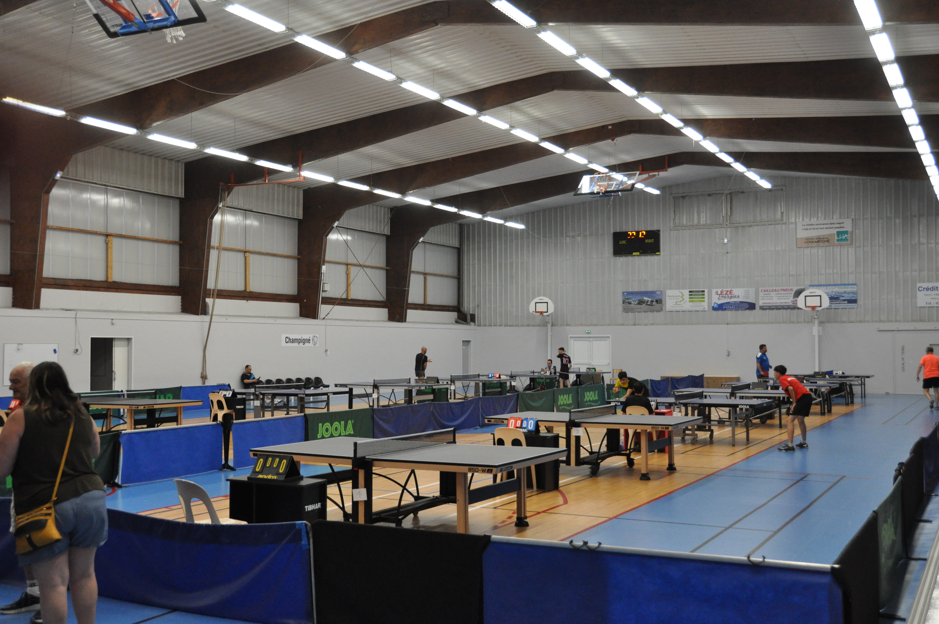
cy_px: 312
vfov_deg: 34.1
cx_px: 470
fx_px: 1016
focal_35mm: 39
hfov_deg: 49.6
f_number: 3.8
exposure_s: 1/320
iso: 1600
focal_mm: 26
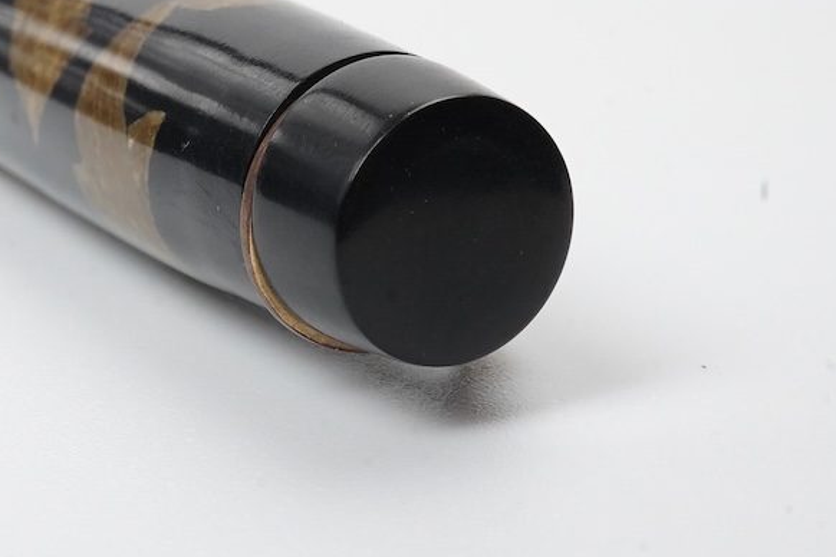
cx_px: 187
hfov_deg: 23.1
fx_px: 2020
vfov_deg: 15.7
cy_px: 179
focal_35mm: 87
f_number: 20
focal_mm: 30
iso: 1600
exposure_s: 1/100
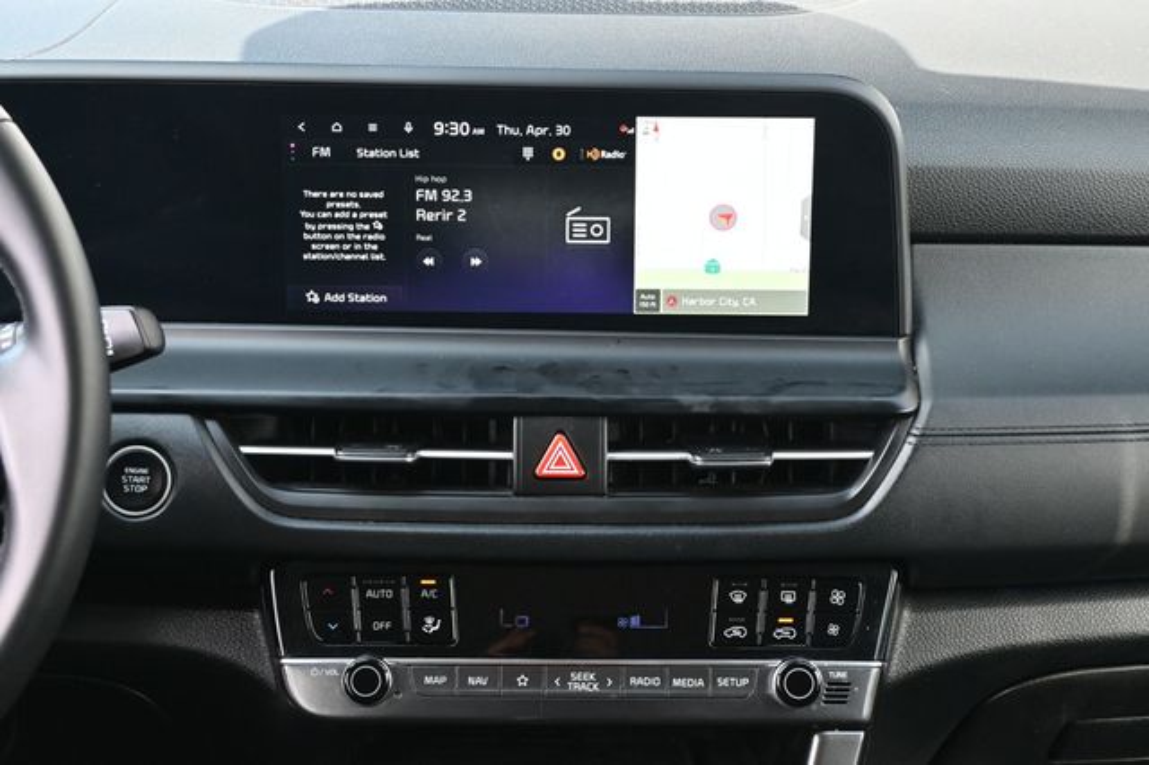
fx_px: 1962
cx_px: 574
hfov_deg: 32.6
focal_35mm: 62
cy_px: 382
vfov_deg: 22.1
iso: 1100
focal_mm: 41
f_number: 5.6
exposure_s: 1/125
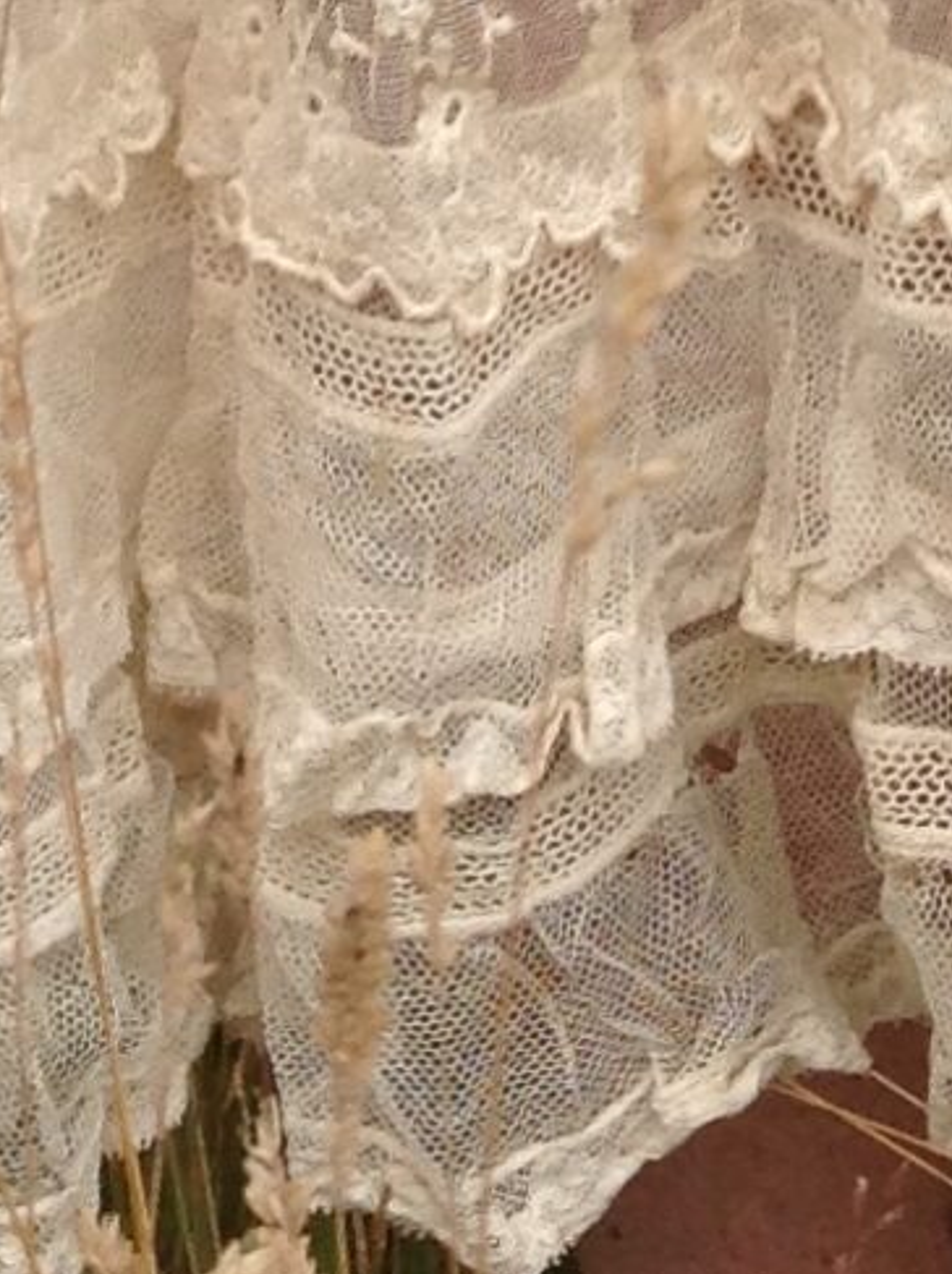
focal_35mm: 184
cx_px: 947
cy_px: -1470
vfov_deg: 9.8
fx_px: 6762
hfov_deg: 8.0
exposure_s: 1/1592
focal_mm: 4.28
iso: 50
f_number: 2.4
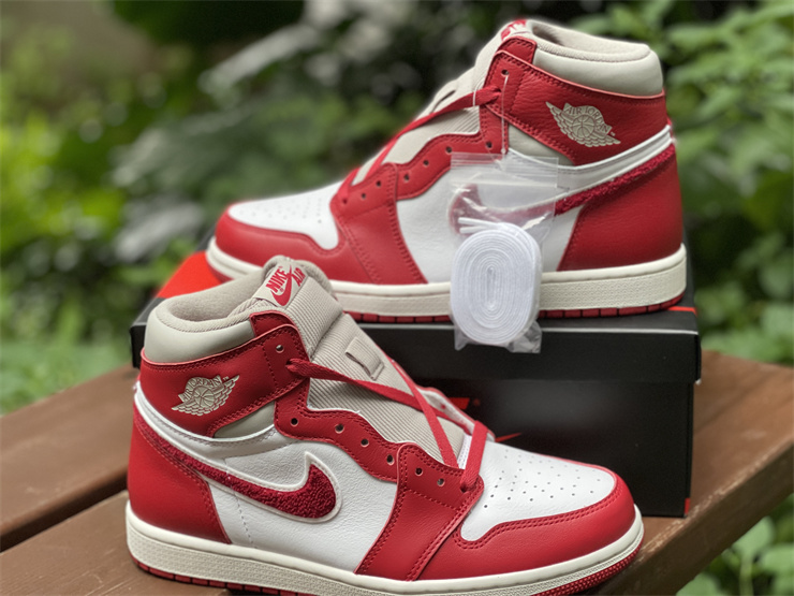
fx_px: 1468
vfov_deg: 22.9
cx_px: 397
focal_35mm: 64
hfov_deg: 30.3
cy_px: 298
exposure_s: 1/112
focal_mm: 7.5
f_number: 2.2
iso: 250
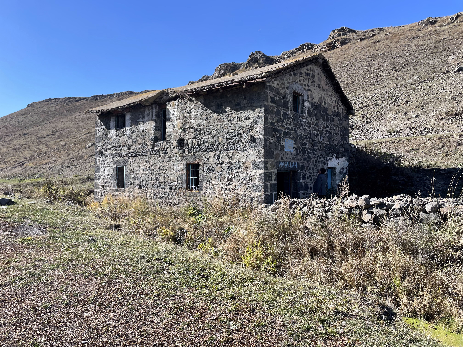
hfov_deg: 67.3
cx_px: 232
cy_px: 174
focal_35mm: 26
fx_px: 348
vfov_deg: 53.1
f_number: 1.6
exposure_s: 1/1770
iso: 32
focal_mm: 4.2
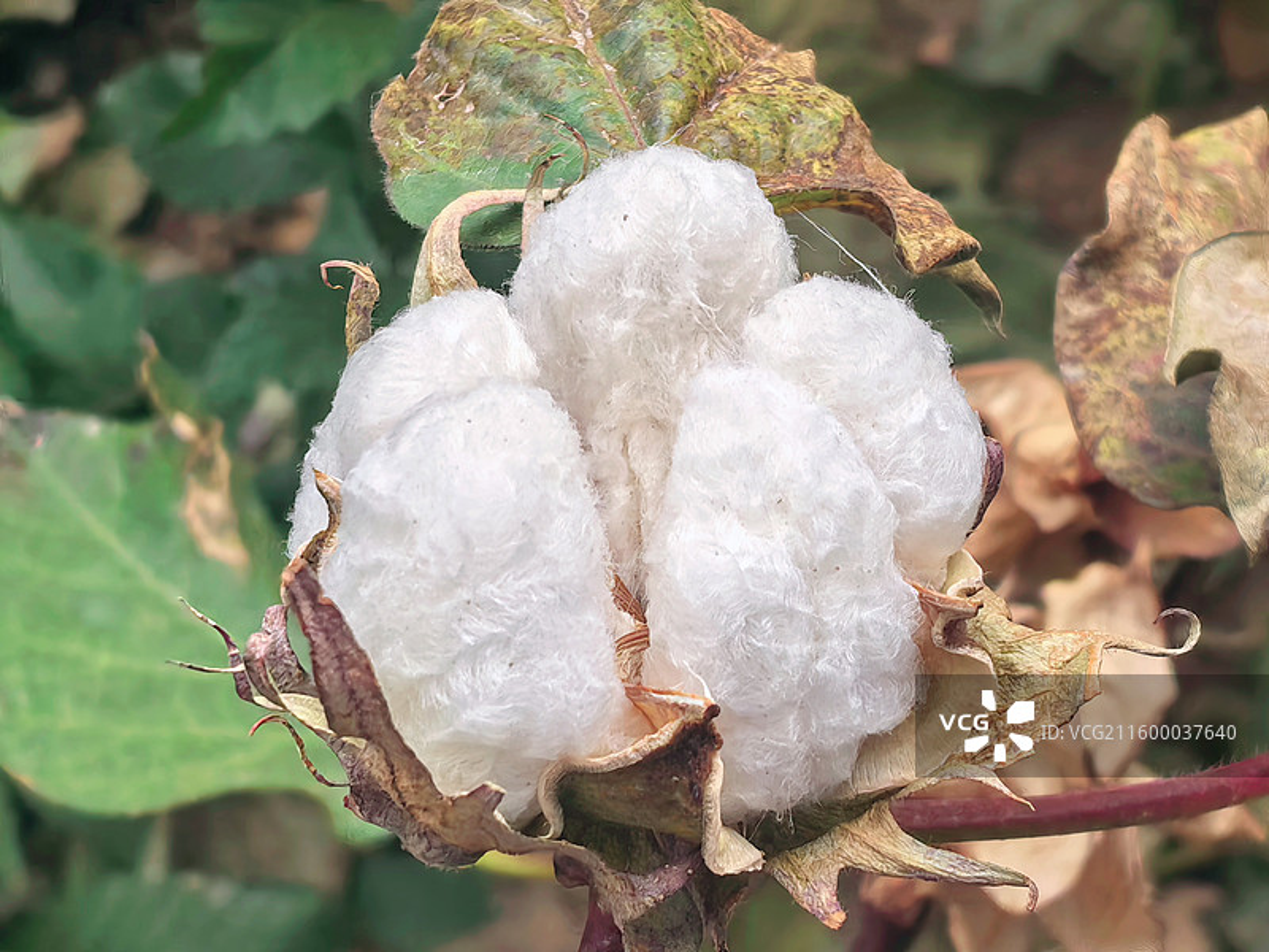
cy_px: 476
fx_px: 4069
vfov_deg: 13.3
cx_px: 634
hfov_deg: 17.7
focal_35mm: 111
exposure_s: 1/2294
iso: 160
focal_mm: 5.8
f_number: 2
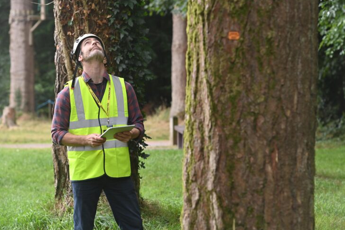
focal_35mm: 132
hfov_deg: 15.5
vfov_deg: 10.4
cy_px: 118
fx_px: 1265
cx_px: 182
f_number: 5.6
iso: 800
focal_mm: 125
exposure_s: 1/320
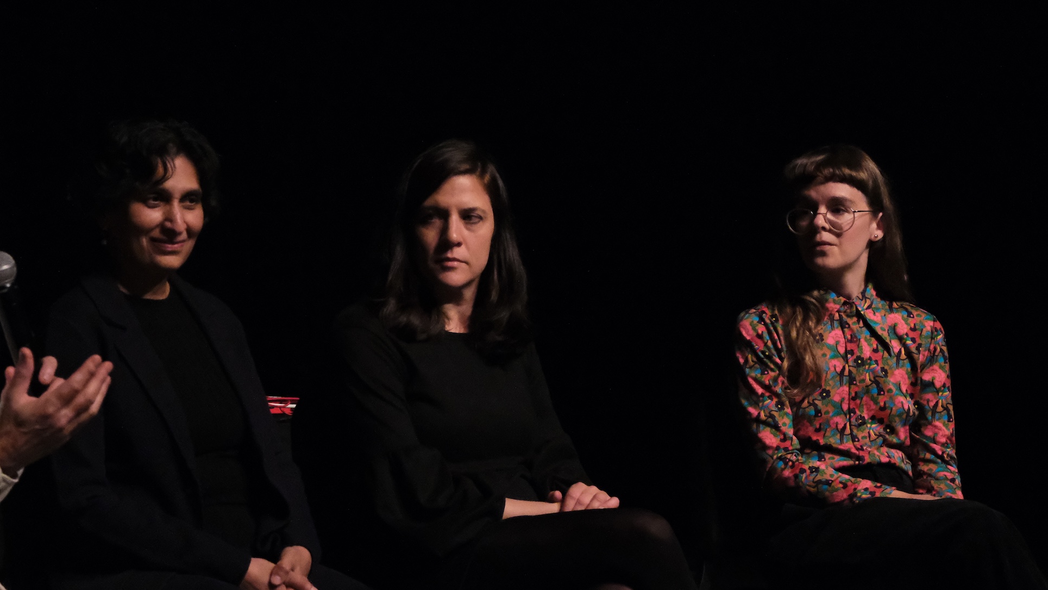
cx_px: 371
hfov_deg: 11.4
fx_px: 5252
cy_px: 315
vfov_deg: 6.4
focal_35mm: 189
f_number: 5.6
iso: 12800
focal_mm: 77.3
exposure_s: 1/250
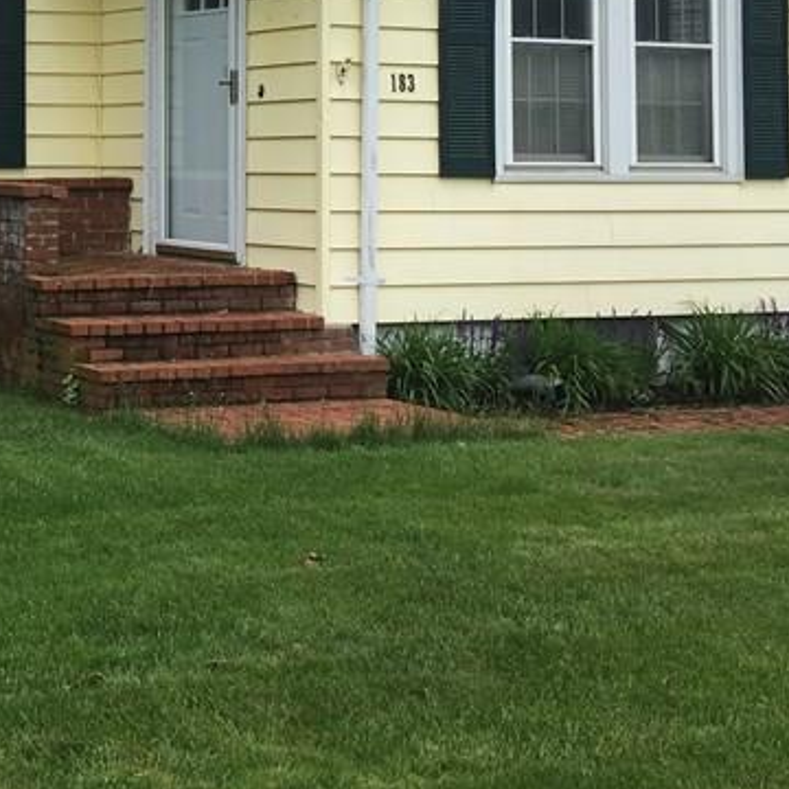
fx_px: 1882
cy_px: 75
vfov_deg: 23.1
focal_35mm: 73
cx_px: -140
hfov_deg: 22.0
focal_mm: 4.15
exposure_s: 1/1099
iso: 25
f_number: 2.2
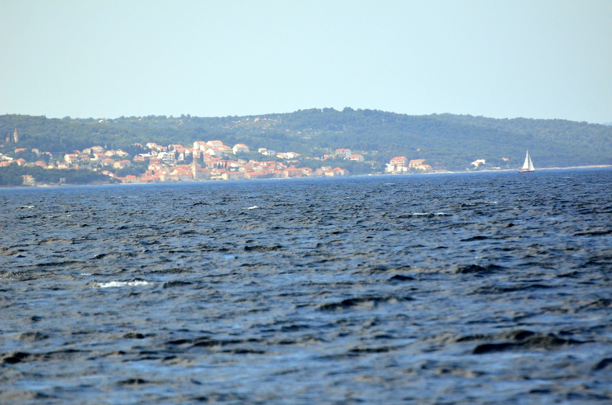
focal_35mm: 390
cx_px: 306
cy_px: 202
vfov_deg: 3.5
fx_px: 6614
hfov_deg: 5.3
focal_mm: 260
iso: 800
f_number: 5.6
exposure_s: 1/3200
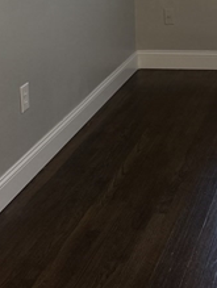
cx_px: 249
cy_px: -46
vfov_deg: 21.7
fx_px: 700
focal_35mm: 84
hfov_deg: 17.0
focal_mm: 6.76
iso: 160
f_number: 1.78
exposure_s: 1/120
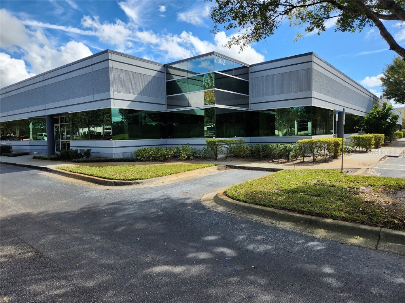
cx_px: 202
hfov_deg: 73.9
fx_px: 269
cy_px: 152
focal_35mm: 23
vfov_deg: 58.9
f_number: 1.8
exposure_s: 1/932
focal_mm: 5.4
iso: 20
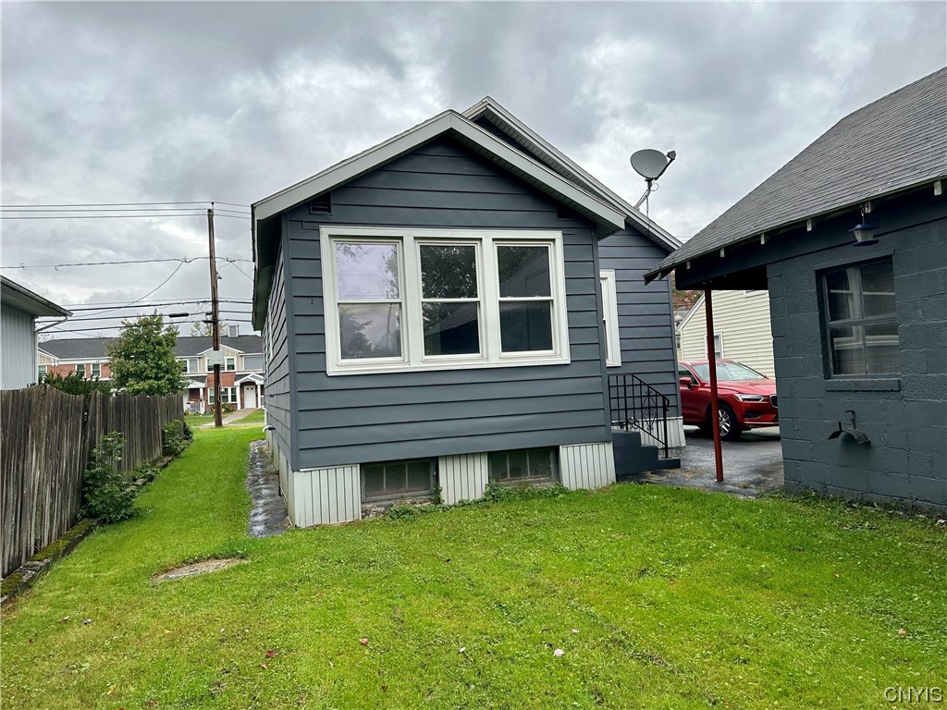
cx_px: 474
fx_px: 657
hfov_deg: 71.6
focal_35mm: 24
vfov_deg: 56.8
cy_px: 355
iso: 80
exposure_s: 1/803
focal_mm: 6.86
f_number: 1.78
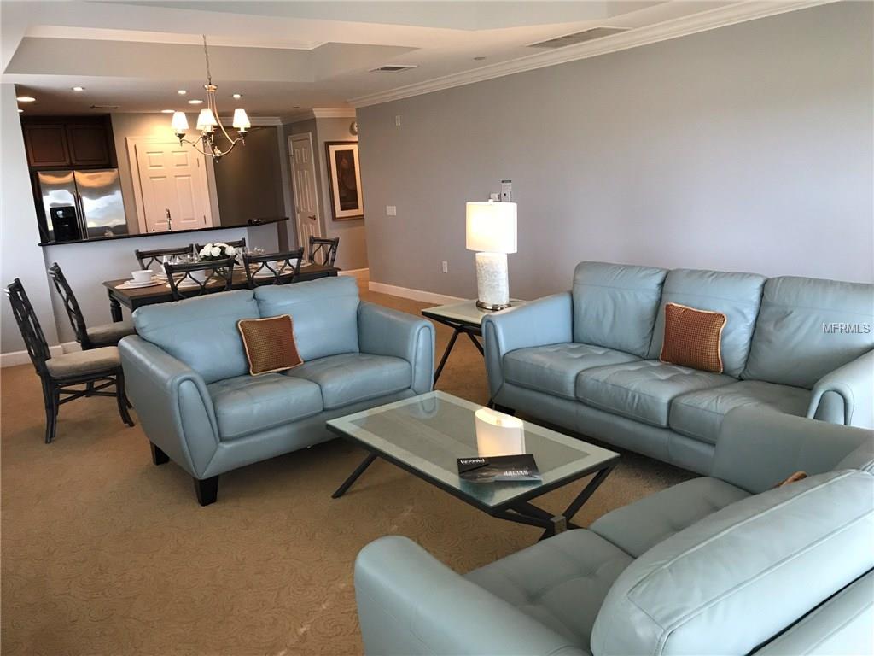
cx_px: 437
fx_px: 707
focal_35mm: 28
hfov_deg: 63.4
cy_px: 328
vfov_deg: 49.7
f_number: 1.8
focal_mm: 3.99
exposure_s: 1/30
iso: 40
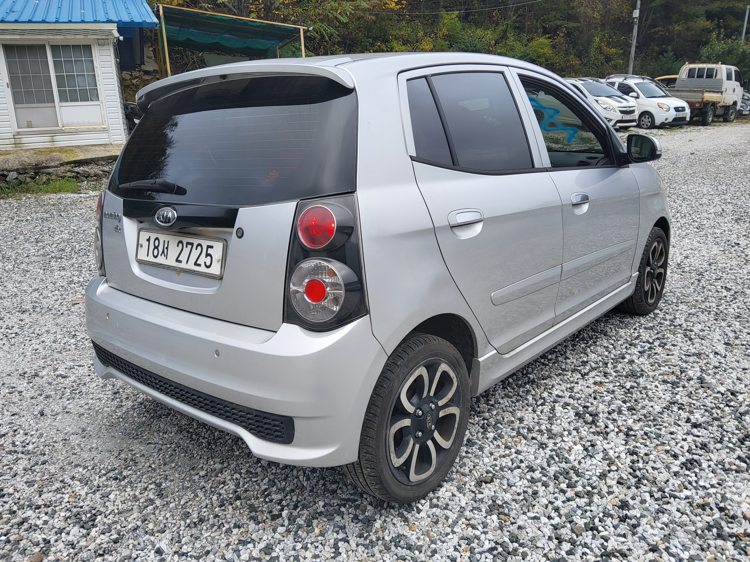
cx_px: 375
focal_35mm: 26
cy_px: 281
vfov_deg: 53.1
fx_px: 563
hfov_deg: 67.3
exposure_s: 1/220
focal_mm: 3.98
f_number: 1.8
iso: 12
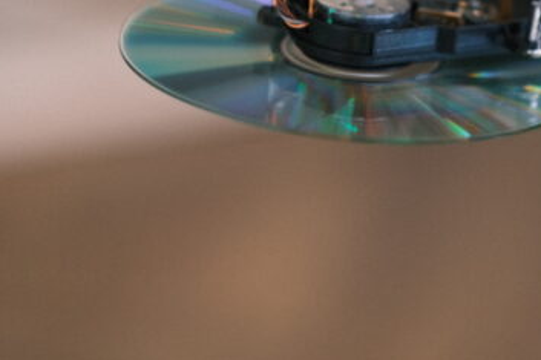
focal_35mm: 192
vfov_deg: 7.1
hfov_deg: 10.7
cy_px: -5
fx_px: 2884
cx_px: 420
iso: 160
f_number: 1.2
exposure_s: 1/250
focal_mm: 56
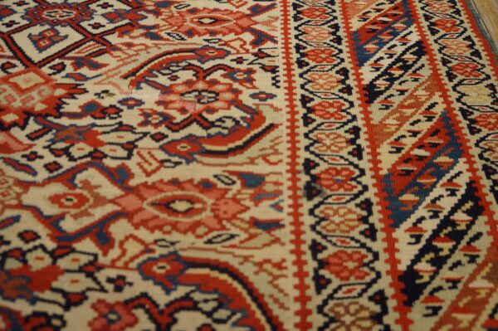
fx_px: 373
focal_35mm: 27
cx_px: 249
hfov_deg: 67.4
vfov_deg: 47.9
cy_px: 166
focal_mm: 18
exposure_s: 1/60
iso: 640
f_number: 4
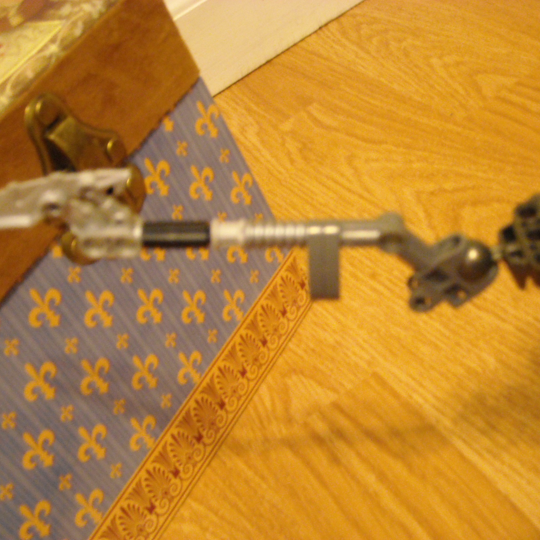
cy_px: 270
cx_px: 244
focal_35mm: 52
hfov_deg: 32.8
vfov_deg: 32.8
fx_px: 918
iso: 417
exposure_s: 1/8
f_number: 3.1
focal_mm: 7.1
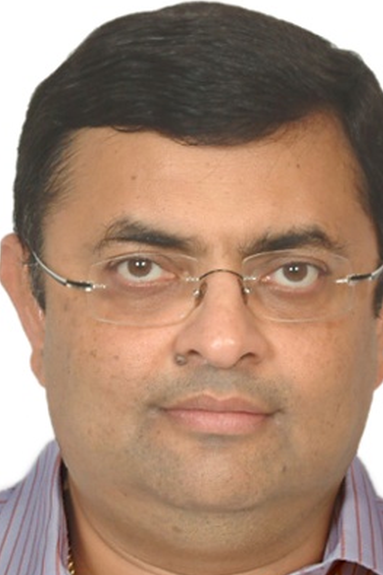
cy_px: 288
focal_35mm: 168
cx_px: 202
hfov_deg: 8.2
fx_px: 2676
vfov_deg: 12.3
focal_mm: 105
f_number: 8
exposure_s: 1/90
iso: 100
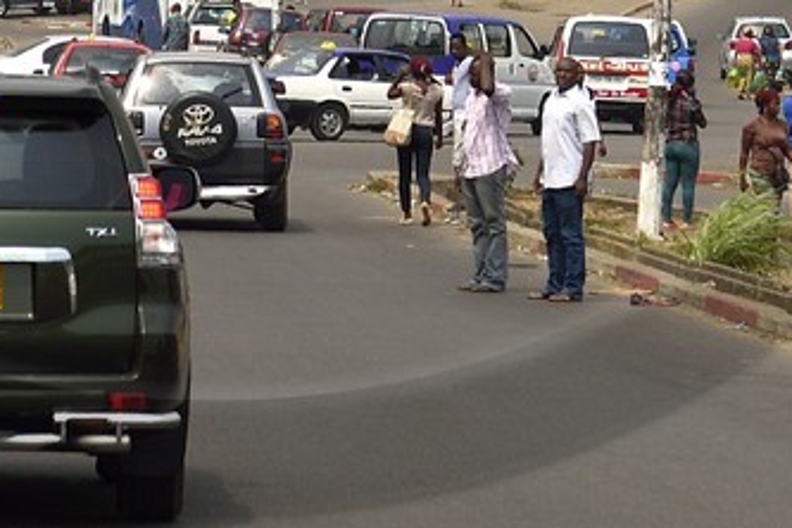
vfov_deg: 4.1
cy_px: -473
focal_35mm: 336
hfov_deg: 6.1
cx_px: 214
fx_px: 7391
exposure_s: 1/1000
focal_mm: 70
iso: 200
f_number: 6.3
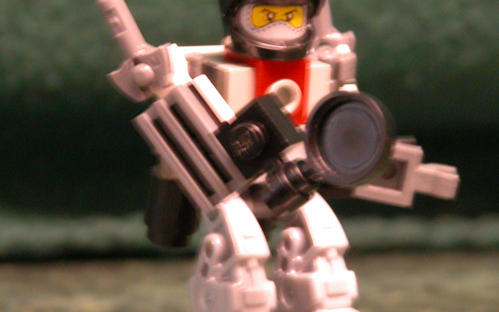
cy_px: 169
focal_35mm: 392
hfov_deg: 5.4
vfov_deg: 3.4
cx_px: 283
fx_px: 5331
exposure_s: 1/2.5
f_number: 5.2
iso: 400
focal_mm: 56.7
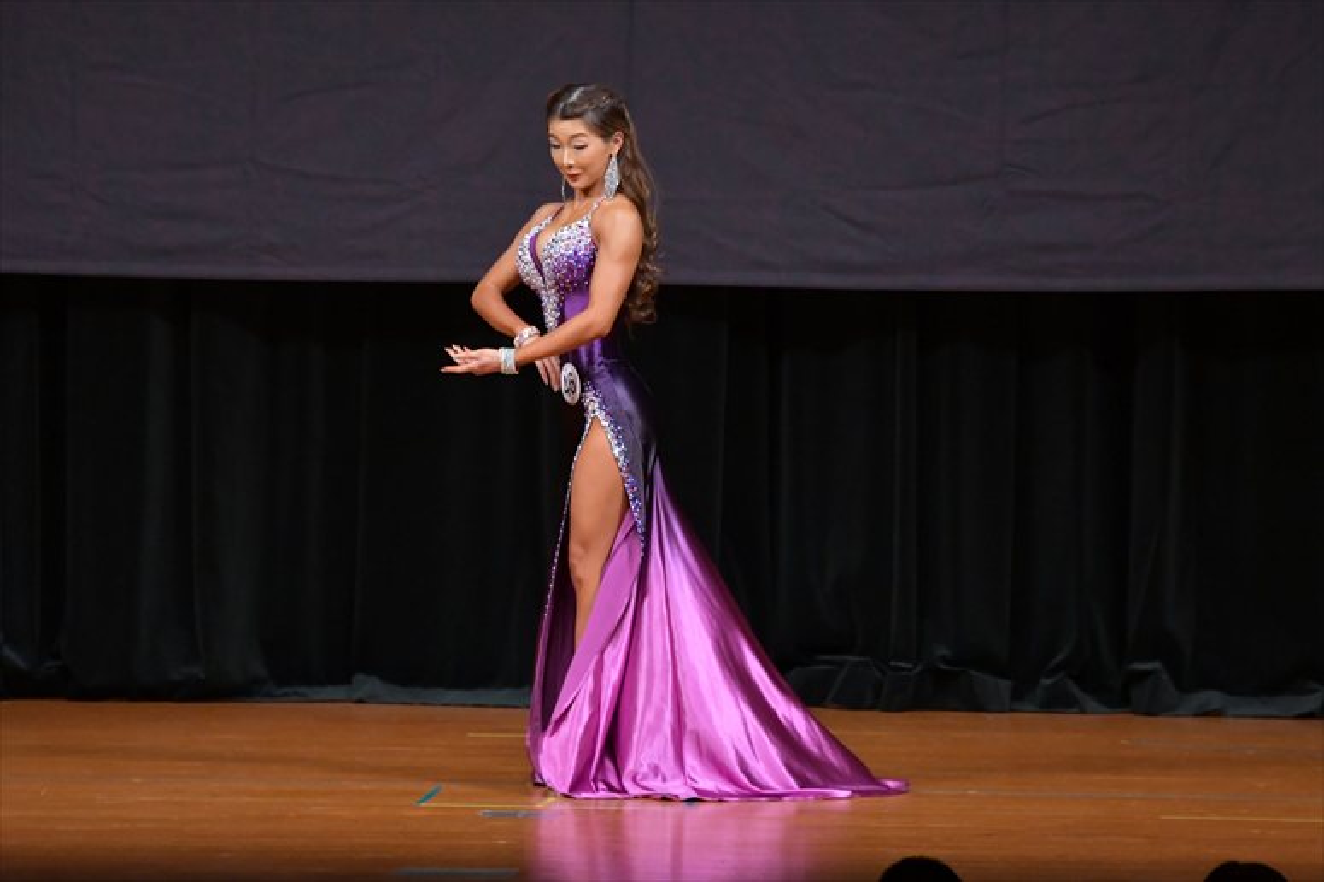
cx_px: 662
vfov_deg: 5.1
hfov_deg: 7.6
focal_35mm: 270
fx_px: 9925
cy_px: 441
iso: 4000
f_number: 5.6
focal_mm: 180
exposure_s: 1/400
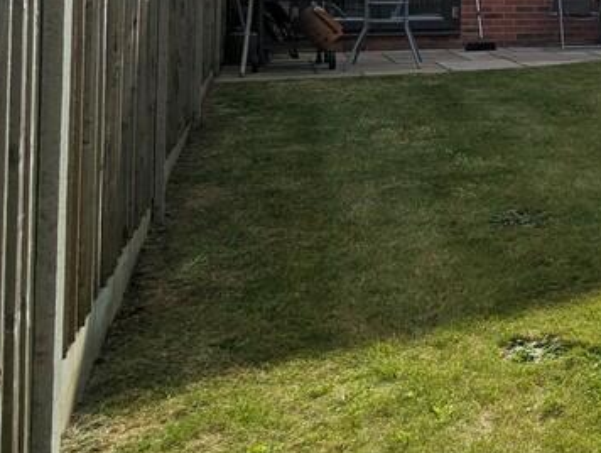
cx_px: 841
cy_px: -16
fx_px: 800
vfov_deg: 29.2
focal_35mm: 46
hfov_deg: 29.7
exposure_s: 1/5405
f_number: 2.2
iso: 51
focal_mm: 2.35
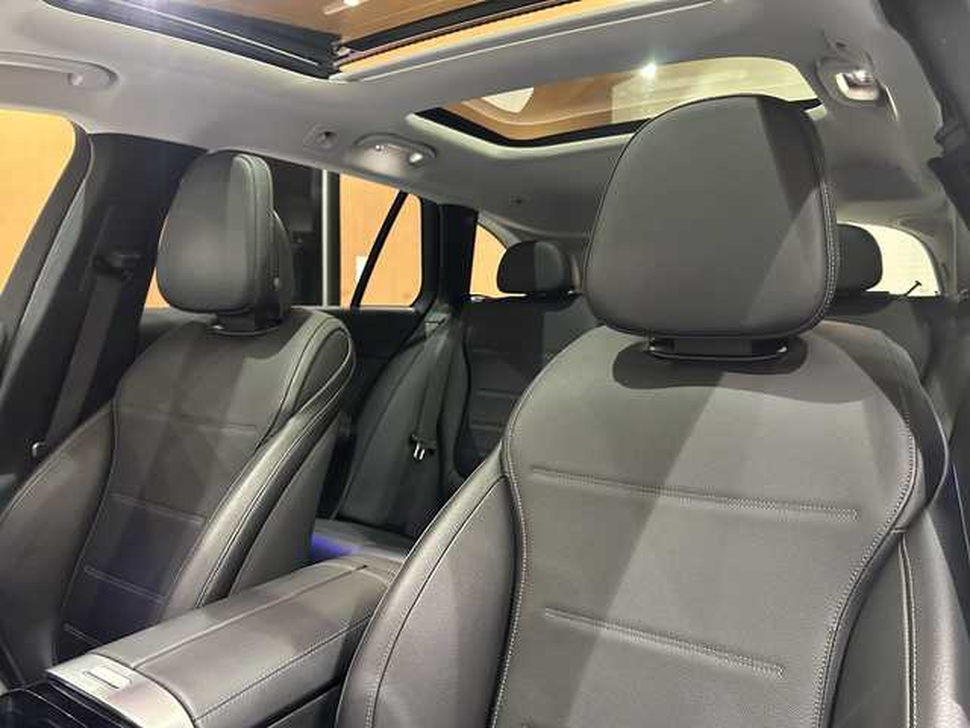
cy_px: 364
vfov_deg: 53.1
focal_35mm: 26
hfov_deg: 67.3
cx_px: 485
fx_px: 729
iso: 640
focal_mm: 5.7
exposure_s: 1/25
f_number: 1.5
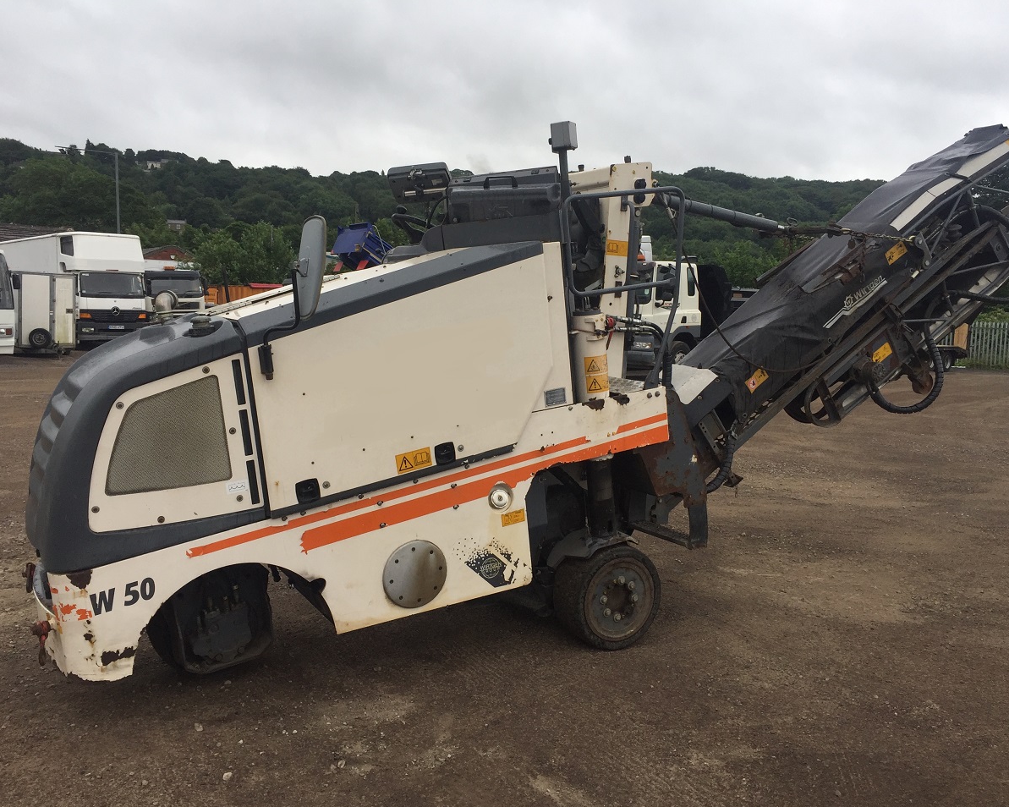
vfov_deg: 47.1
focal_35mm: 31
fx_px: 926
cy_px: 413
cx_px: 524
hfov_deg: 57.2
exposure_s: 1/573
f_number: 2.2
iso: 32
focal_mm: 4.15
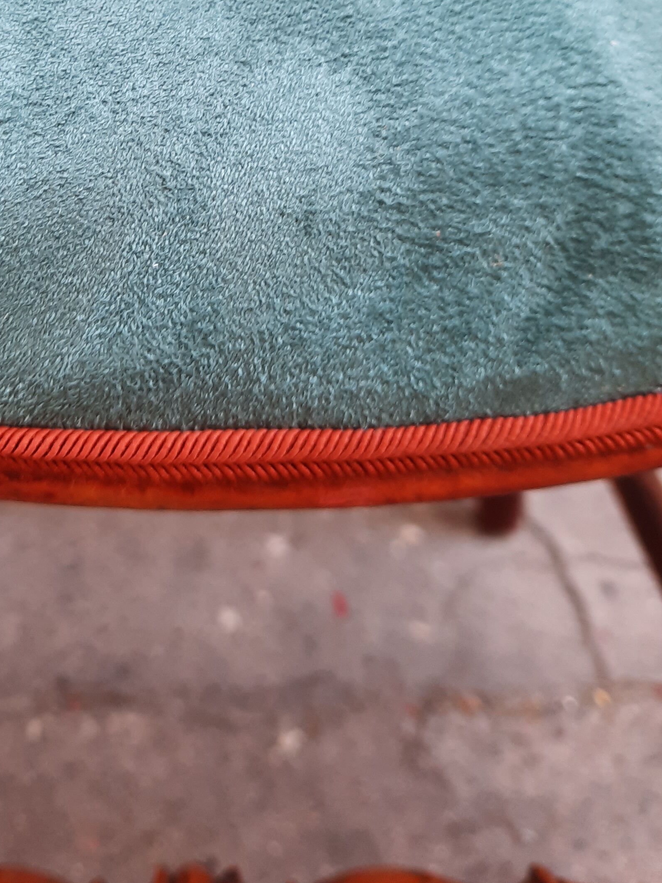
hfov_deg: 30.5
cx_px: 188
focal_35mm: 47
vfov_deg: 37.7
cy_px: 85
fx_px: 1198
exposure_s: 1/100
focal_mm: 4.6
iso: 50
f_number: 2
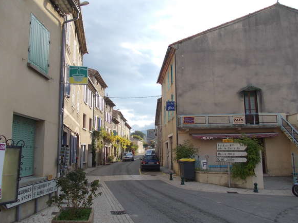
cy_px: 112
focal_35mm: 29
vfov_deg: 48.2
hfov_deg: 61.7
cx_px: 149
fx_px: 250
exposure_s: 1/160
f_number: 5.4
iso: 80
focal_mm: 4
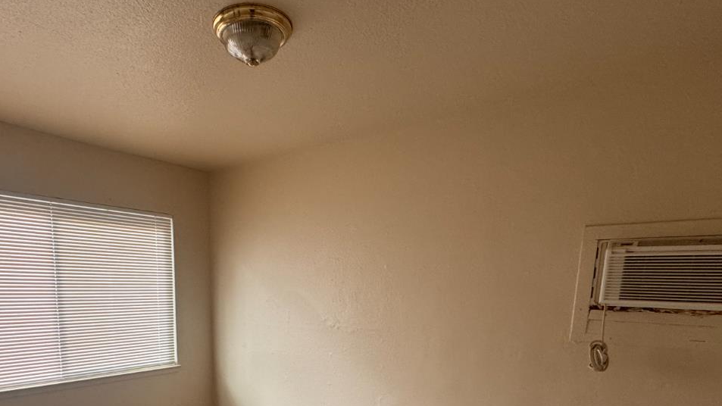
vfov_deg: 43.7
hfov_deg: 75.5
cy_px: 362
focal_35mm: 24
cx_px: 289
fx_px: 459
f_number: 2.2
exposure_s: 1/120
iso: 200
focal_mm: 2.22
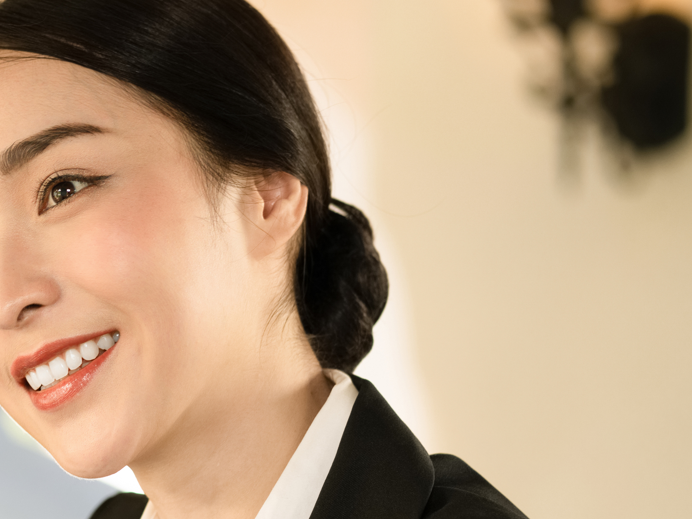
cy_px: 532
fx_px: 4038
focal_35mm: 202
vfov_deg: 7.3
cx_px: -152
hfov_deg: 9.7
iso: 200
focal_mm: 85
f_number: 3.2
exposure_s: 1/80
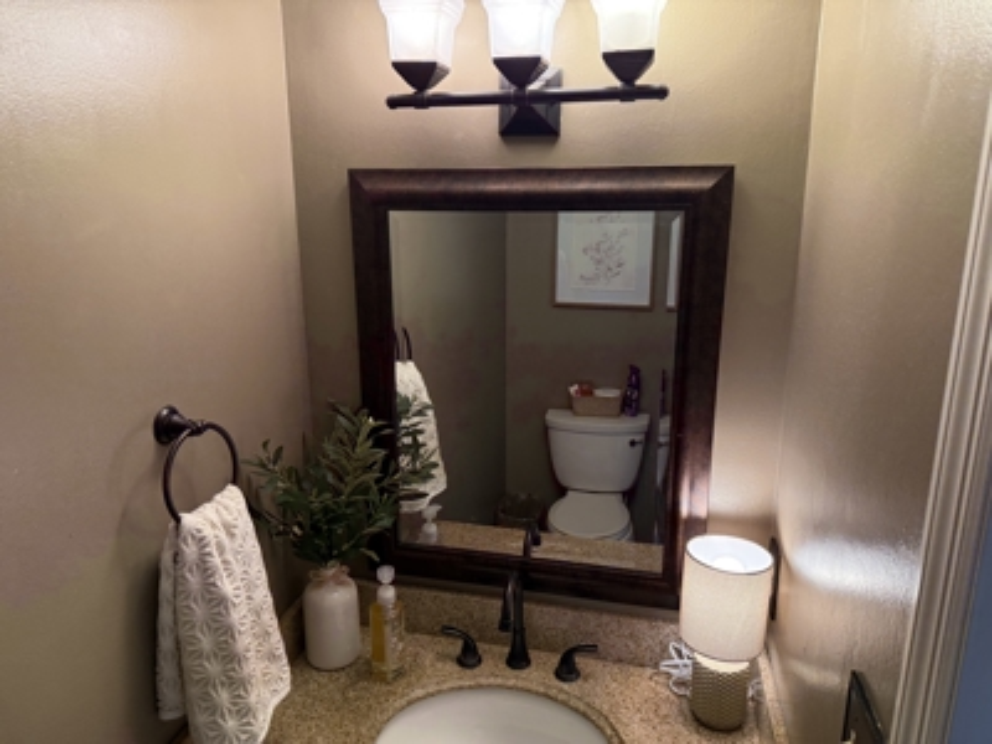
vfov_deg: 56.8
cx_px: 496
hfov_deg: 71.6
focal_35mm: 24
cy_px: 372
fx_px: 688
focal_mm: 6.76
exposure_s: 1/120
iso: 320
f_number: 1.78
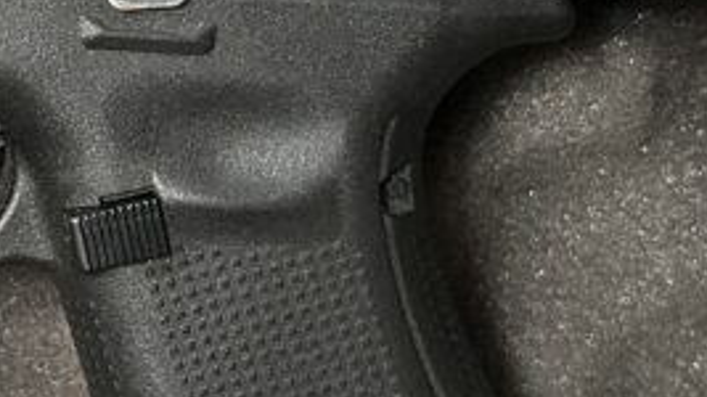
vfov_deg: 14.2
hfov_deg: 23.8
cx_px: -29
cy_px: 101
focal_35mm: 85
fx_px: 1593
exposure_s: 1/30
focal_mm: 5.7
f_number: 1.5
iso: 500
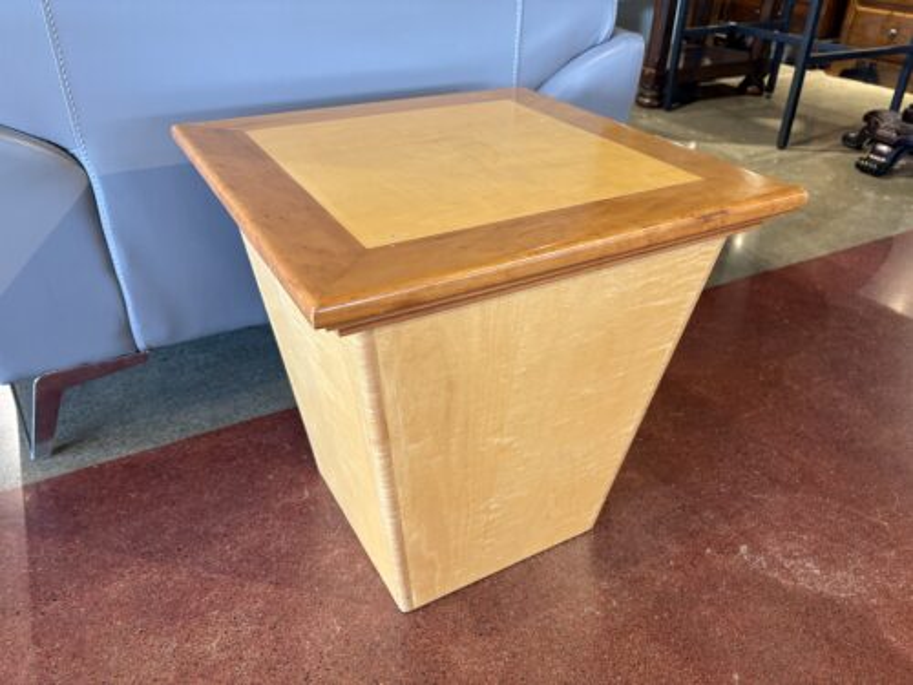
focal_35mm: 26
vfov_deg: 53.1
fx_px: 686
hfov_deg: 67.3
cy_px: 342
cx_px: 456
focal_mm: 5.96
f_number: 1.6
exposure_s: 1/60
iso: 200
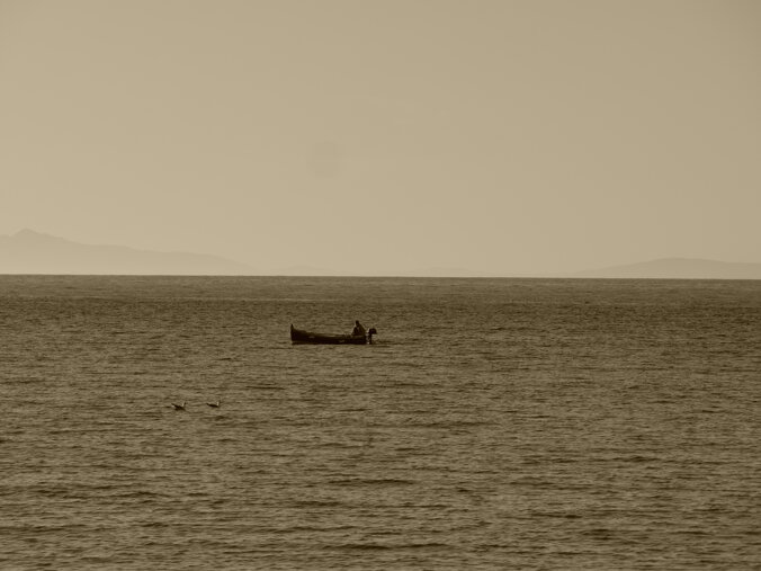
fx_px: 4749
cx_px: 380
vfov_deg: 6.9
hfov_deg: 9.2
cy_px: 286
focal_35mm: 216
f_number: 7.1
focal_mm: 108
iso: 200
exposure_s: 1/1300
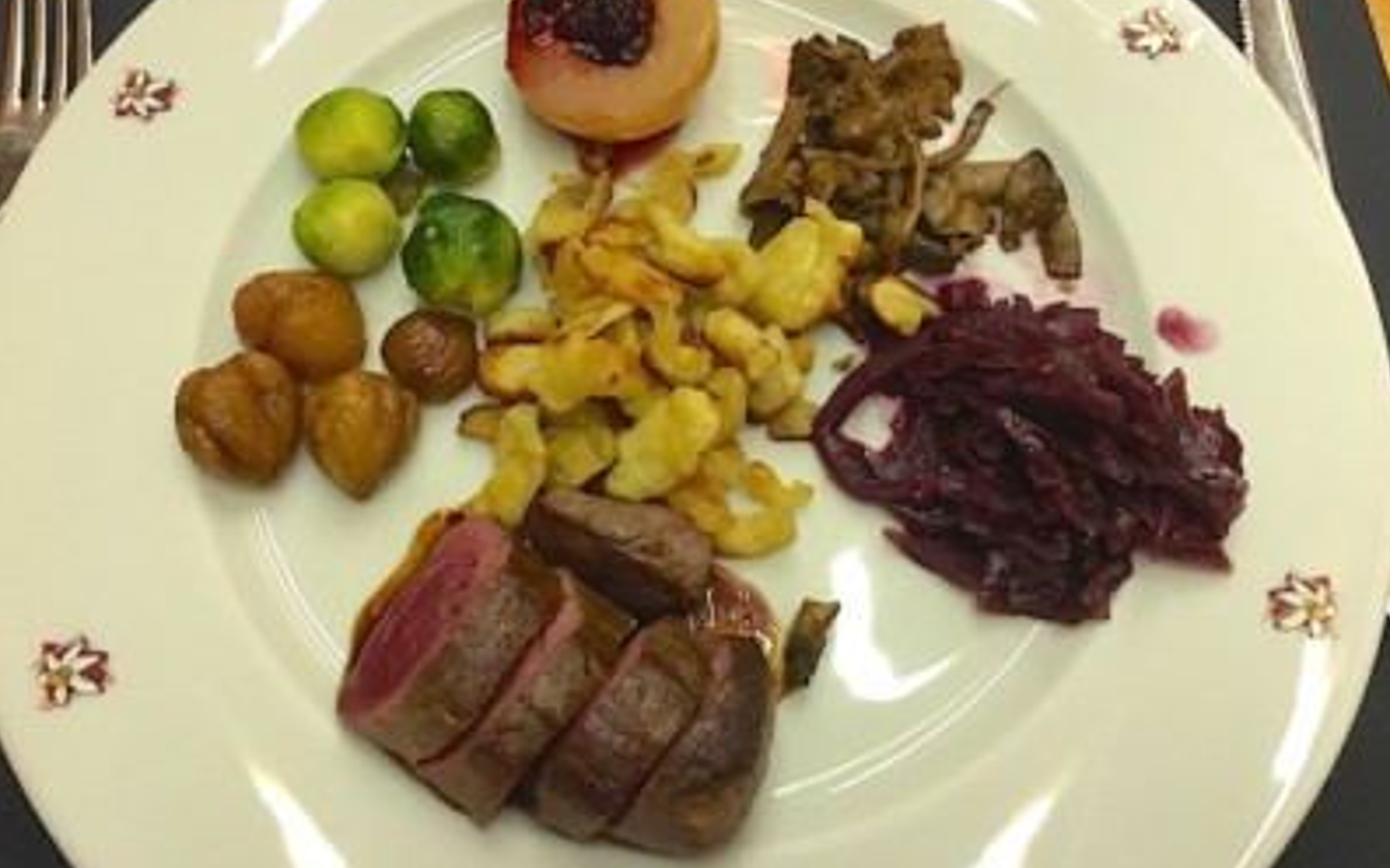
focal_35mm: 31
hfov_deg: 61.2
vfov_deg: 40.5
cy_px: 360
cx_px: 697
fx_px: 1174
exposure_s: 1/17
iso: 640
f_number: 2.2
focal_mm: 4.15
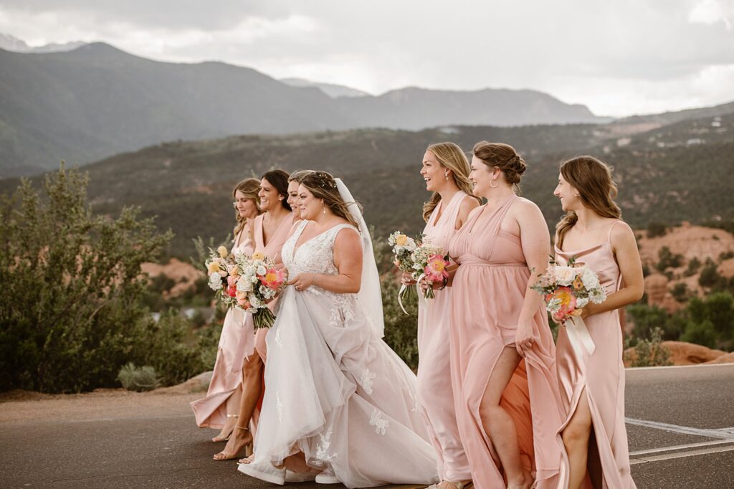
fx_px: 1427
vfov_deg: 19.4
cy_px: 244
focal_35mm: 70
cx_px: 367
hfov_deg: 28.9
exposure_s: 1/640
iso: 200
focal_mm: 70
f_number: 3.2
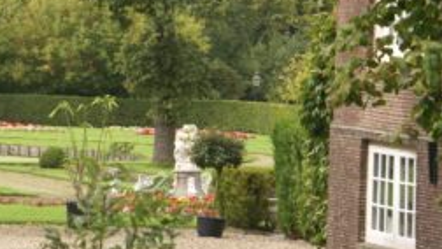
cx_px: -12
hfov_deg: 8.2
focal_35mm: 262
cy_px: -25
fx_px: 3072
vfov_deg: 4.6
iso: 100
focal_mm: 70
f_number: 6.3
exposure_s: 1/125
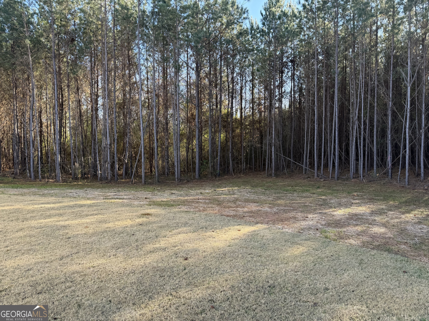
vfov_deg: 56.8
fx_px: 297
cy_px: 160
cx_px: 214
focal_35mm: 24
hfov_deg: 71.6
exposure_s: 1/345
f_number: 1.78
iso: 80
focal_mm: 6.76
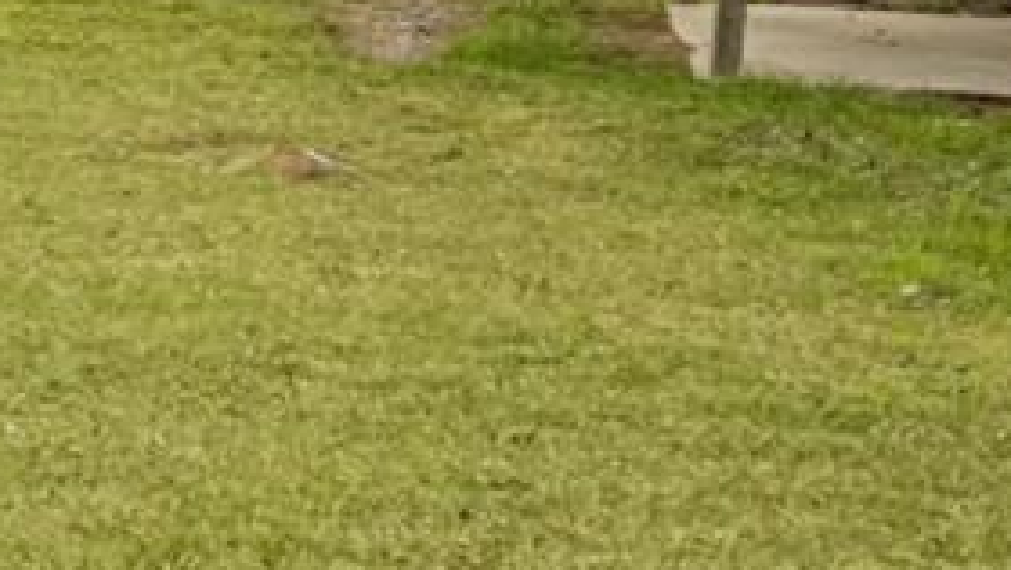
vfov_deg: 8.7
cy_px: 355
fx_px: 3756
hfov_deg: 13.6
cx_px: -832
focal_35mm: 140
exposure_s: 1/3425
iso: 100
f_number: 1.78
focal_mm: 6.76
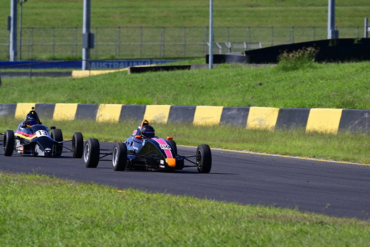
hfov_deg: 3.9
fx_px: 5446
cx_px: 185
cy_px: 124
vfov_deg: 2.6
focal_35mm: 530
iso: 400
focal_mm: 530
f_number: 11
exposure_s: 1/640
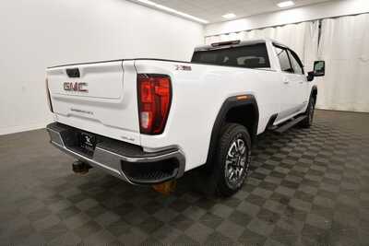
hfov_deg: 81.2
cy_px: 123
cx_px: 184
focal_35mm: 21
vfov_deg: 59.5
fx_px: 215
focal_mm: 14
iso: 800
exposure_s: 1/200
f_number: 5
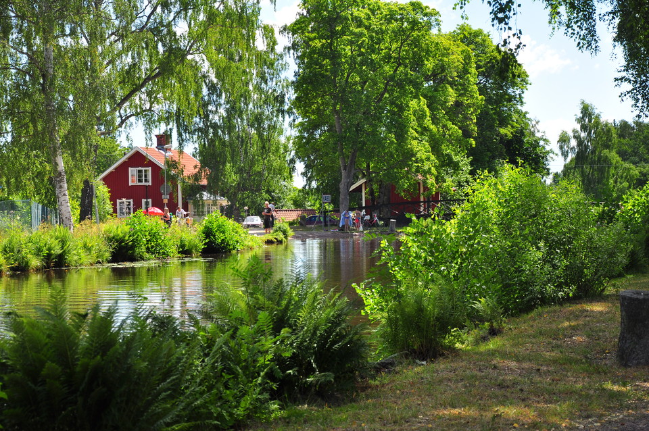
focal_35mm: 93
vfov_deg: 14.7
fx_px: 1675
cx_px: 324
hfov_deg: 21.9
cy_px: 216
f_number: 5.6
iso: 200
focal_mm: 62
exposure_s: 1/500
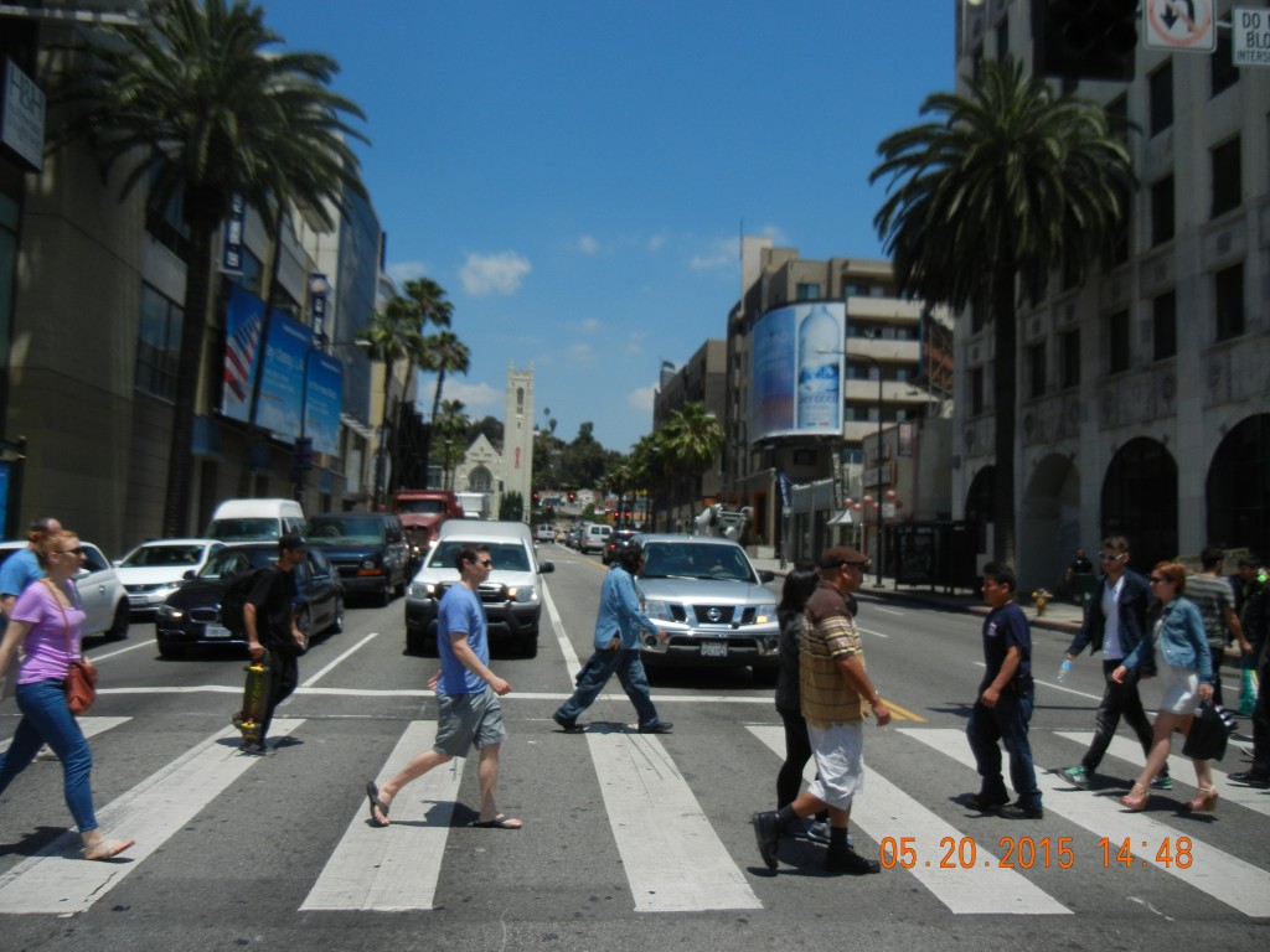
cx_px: 635
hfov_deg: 60.0
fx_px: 1101
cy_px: 476
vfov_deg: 46.8
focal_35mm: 30
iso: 160
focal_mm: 5.4
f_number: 7
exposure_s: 1/737
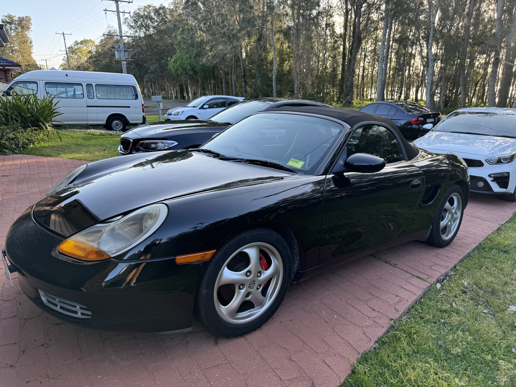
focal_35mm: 24
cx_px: 258
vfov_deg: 56.8
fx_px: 358
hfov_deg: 71.6
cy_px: 194
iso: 80
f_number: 1.78
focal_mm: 6.76
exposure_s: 1/350
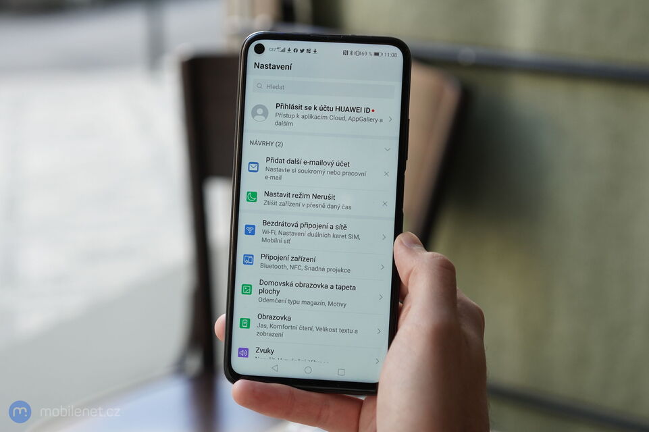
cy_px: 216
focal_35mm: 55
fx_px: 991
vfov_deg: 24.6
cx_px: 324
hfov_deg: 36.3
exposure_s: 1/250
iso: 1000
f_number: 4.5
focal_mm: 55
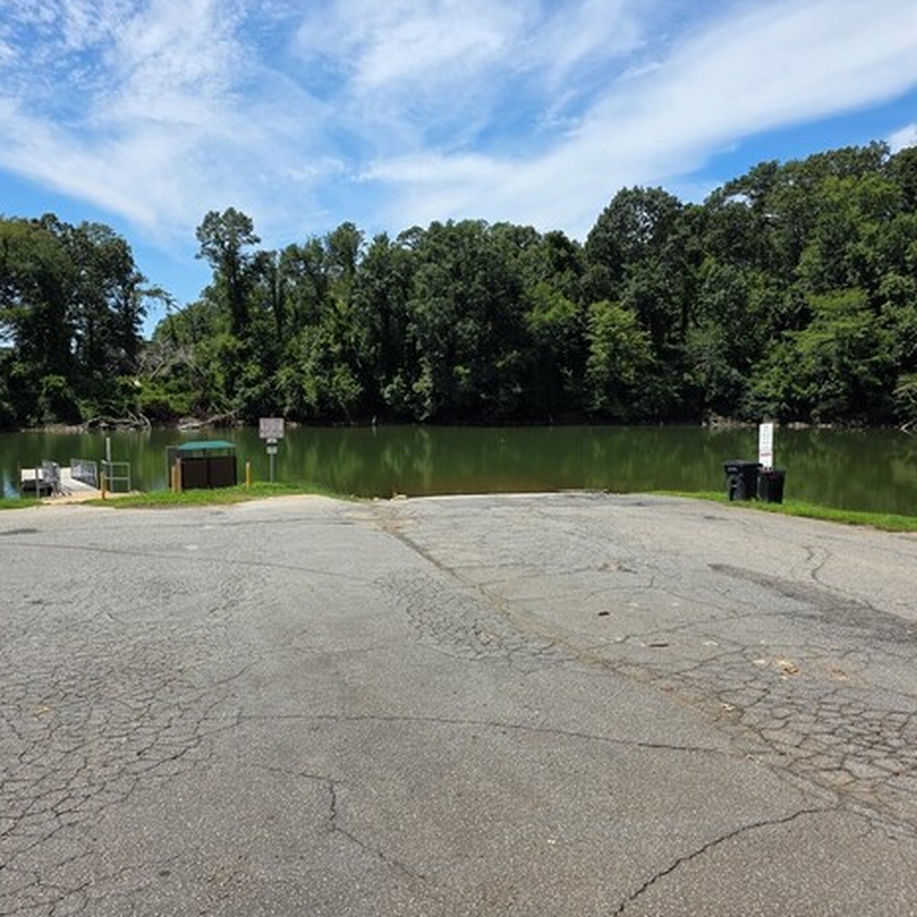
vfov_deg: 57.3
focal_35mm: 28
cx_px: 432
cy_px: 454
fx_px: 839
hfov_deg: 57.3
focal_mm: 6.3
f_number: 1.7
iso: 80
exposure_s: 1/6574
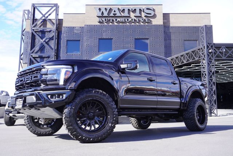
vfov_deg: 36.9
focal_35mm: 36
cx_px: 116
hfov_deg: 53.1
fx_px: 233
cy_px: 78
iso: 100
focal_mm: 24
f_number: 6.3
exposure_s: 1/100
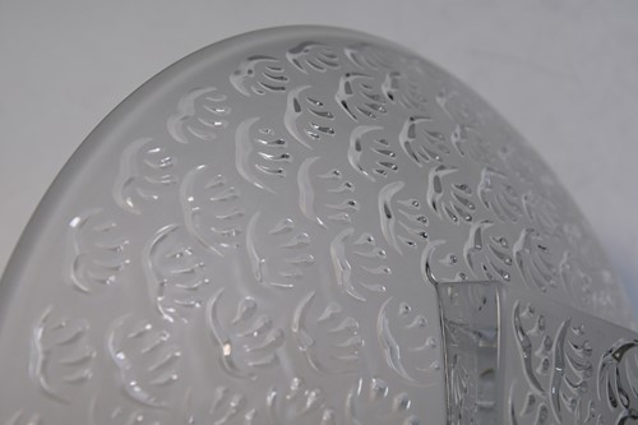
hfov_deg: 30.5
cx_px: 319
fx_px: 1169
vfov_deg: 20.6
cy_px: 212
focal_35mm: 66
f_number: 6.3
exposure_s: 1/125
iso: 800
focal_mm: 44
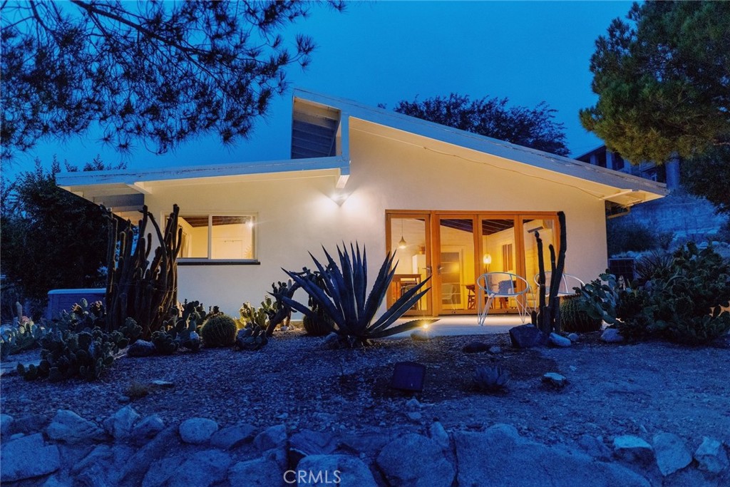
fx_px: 568
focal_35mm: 28
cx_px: 365
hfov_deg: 65.5
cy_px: 244
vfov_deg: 46.4
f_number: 2.5
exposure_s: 1/50
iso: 3200
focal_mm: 28
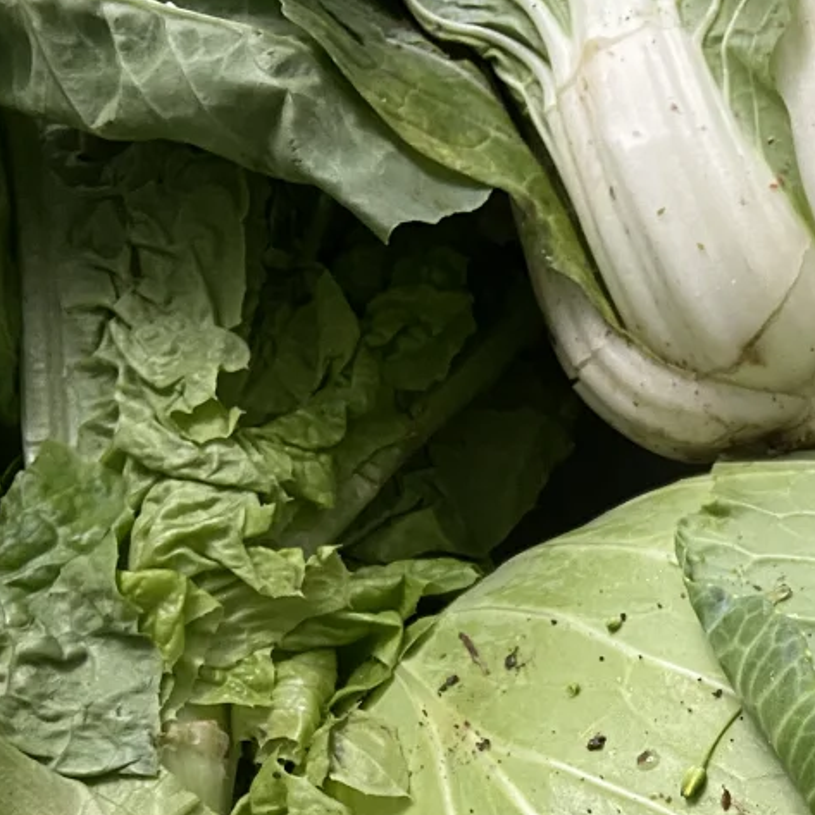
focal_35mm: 70
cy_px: 1061
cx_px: 853
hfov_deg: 23.4
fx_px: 1865
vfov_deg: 22.1
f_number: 1.8
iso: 250
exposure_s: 1/60
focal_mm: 4.25
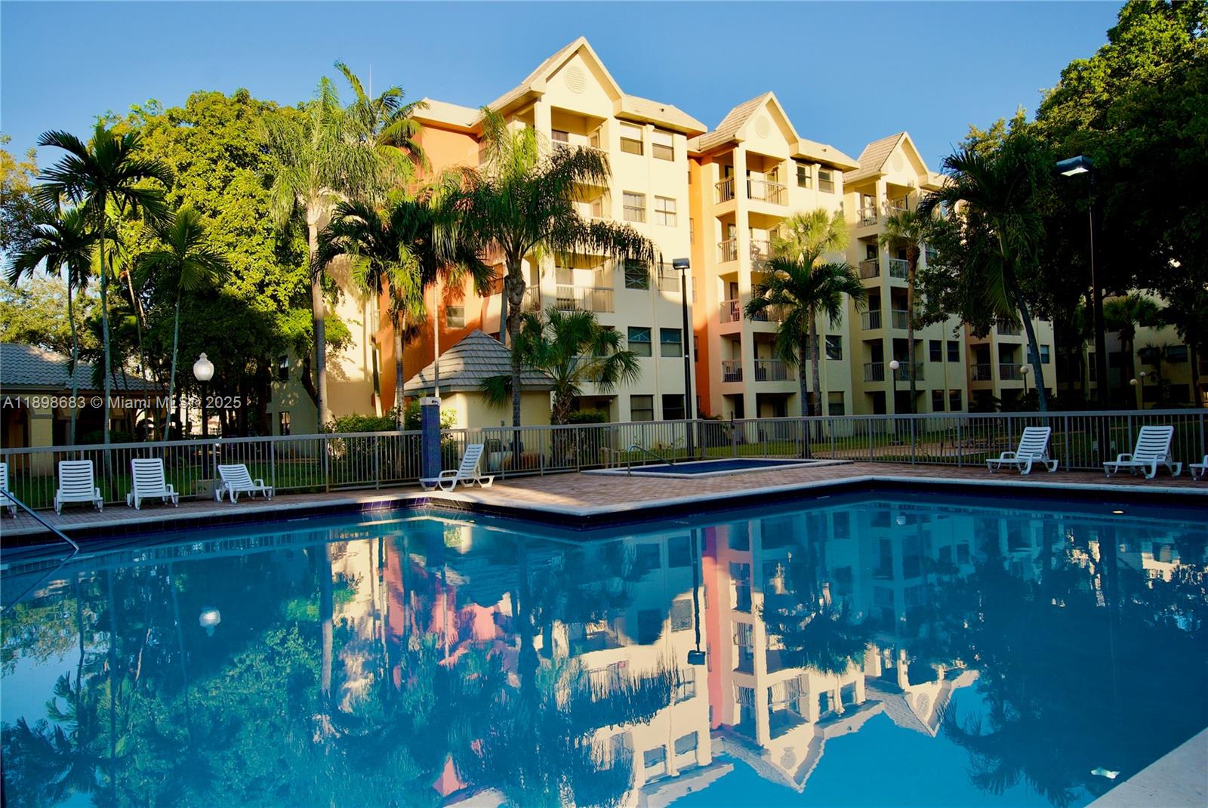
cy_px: 404
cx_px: 604
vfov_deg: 50.5
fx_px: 856
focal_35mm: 26
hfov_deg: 70.4
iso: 100
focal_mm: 17
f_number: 5
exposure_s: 1/200
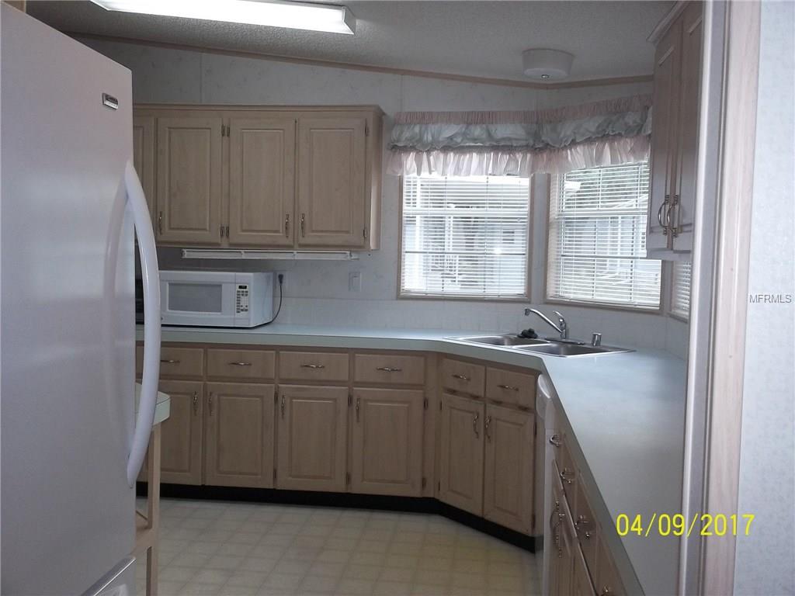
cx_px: 398
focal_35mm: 38
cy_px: 298
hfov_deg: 49.0
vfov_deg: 37.7
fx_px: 873
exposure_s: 1/60
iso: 160
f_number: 4.5
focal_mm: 6.3
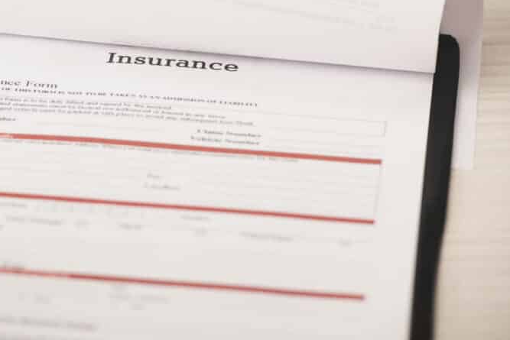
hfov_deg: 6.7
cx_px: 153
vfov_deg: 4.5
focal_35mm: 307
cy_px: 82
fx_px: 4350
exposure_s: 1/200
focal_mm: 200
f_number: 5
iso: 160
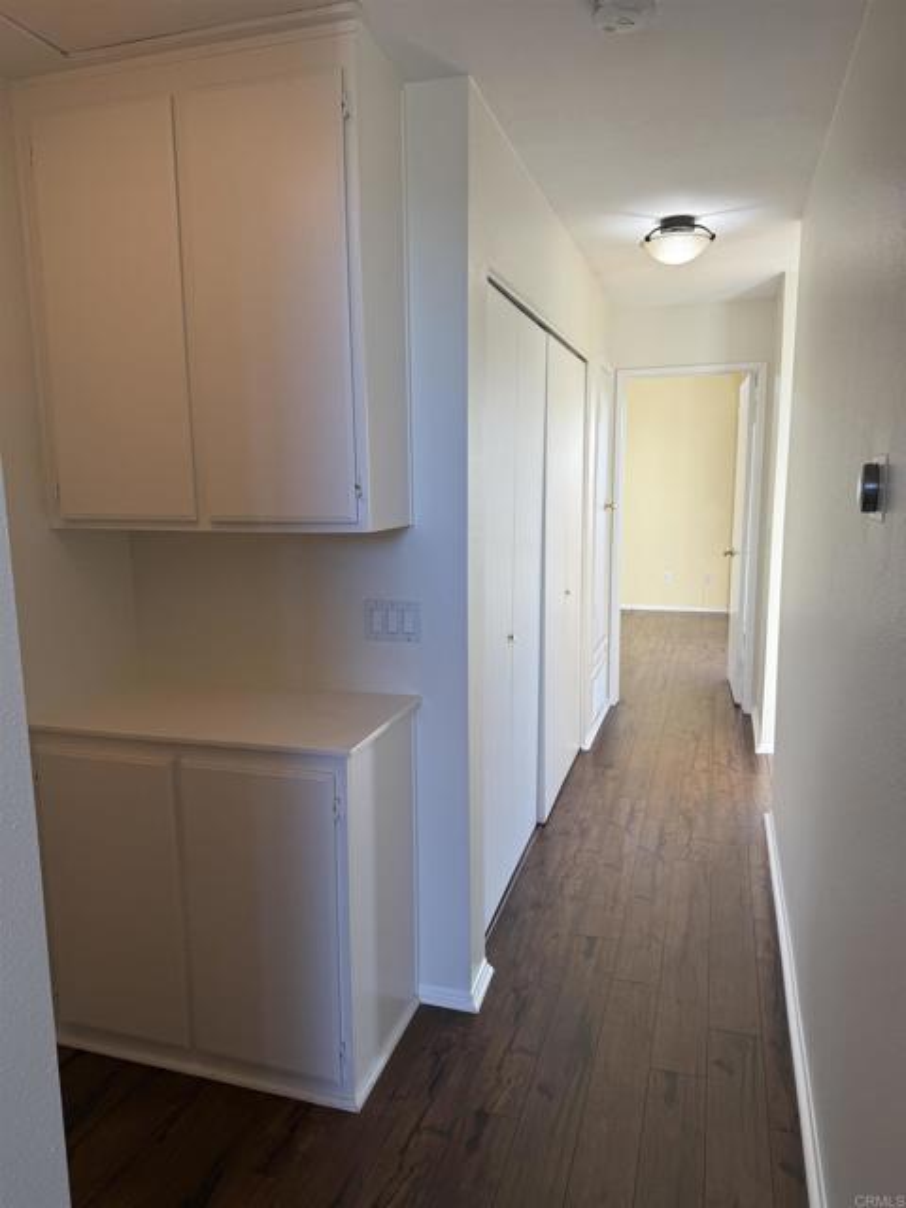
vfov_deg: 71.6
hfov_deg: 56.8
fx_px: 838
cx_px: 453
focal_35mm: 24
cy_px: 604
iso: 80
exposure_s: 1/385
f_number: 1.78
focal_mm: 6.76
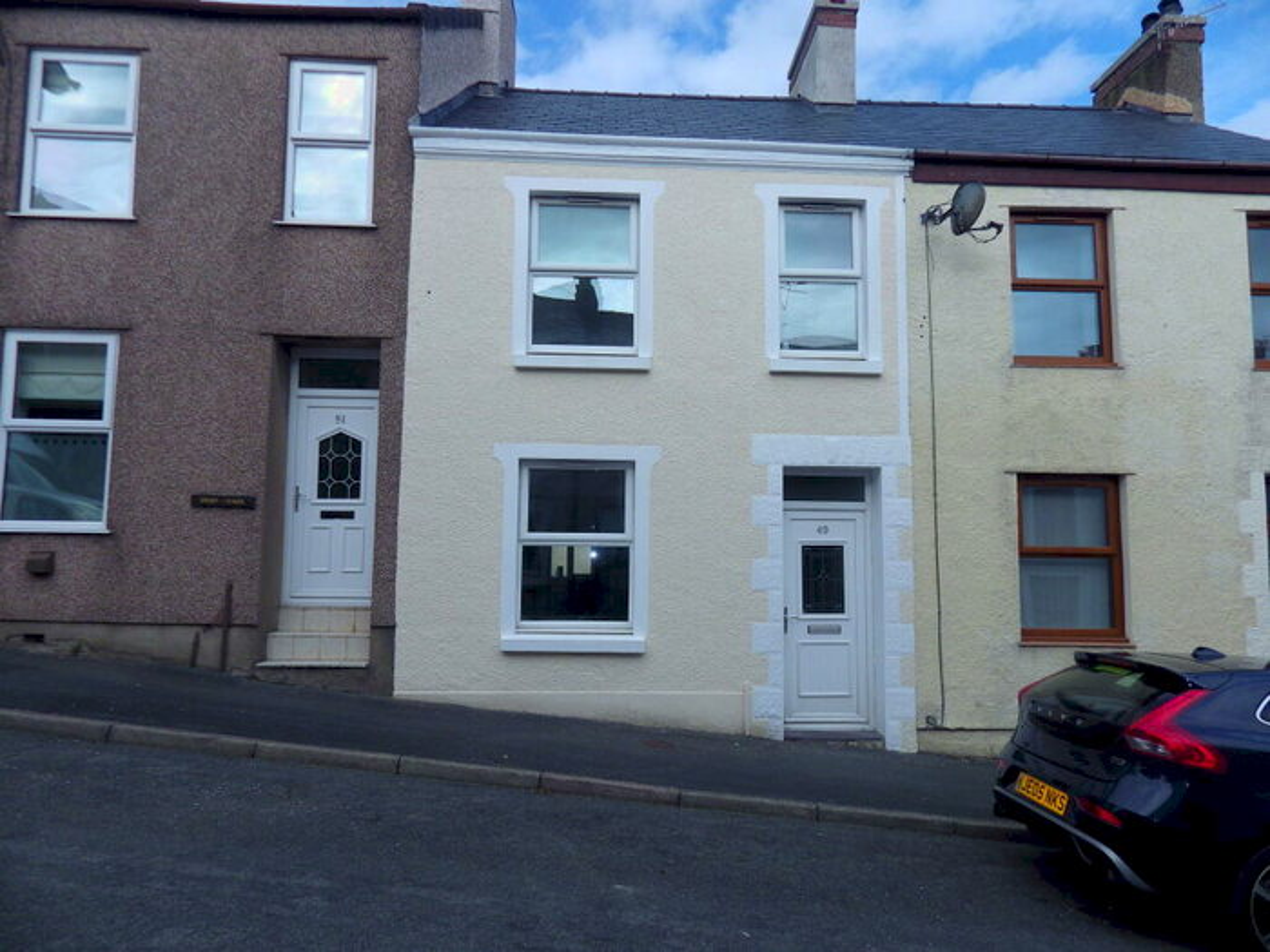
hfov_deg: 76.4
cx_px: 635
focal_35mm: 22
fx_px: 807
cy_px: 476
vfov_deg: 61.1
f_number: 9.7
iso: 100
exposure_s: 1/160
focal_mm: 4
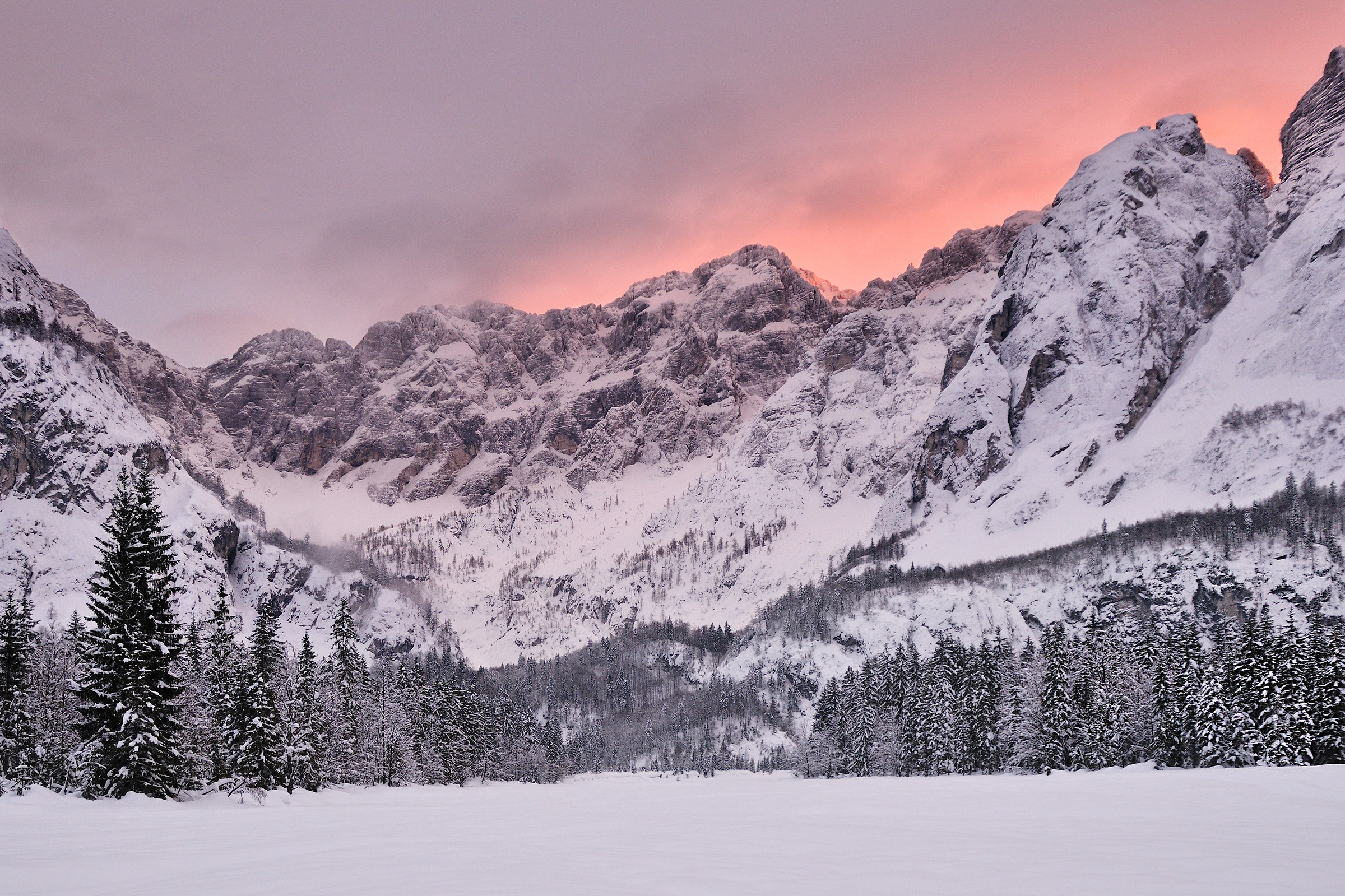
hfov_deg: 53.1
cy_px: 448
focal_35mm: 36
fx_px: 1345
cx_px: 672
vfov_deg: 36.9
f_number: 5.6
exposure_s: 1/125
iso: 400
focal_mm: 24
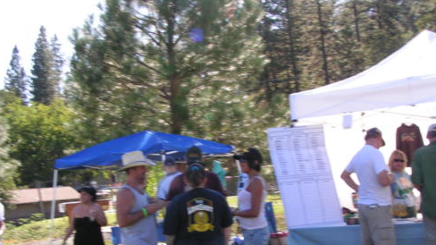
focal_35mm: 48
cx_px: 221
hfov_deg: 42.9
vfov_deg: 24.8
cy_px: 164
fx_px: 555
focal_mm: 6.6
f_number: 5.6
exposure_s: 1/100
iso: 50
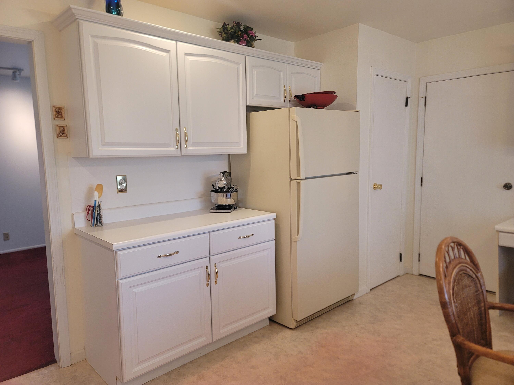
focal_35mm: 25
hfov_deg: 69.4
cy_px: 192
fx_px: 371
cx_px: 257
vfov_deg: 54.9
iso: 250
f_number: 1.8
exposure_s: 1/120
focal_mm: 7
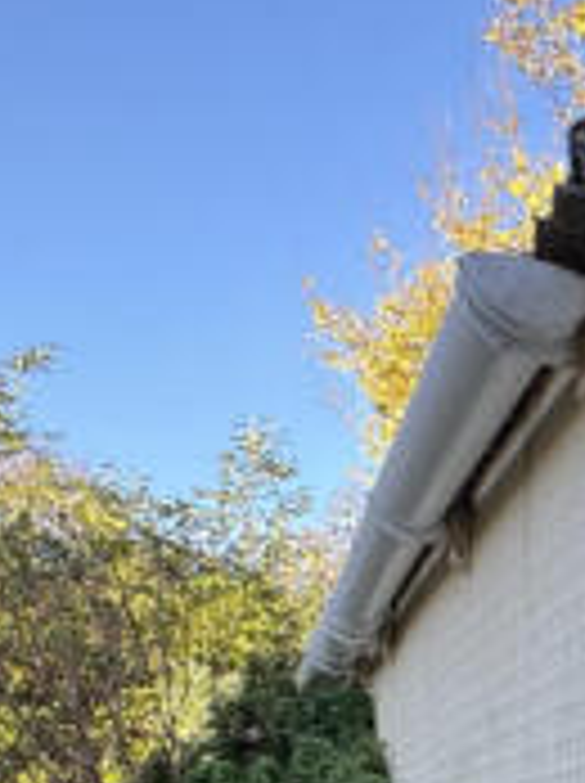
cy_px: 929
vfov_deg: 33.4
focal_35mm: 47
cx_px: 1109
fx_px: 1062
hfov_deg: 20.0
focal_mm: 2.22
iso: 50
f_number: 2.2
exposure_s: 1/99
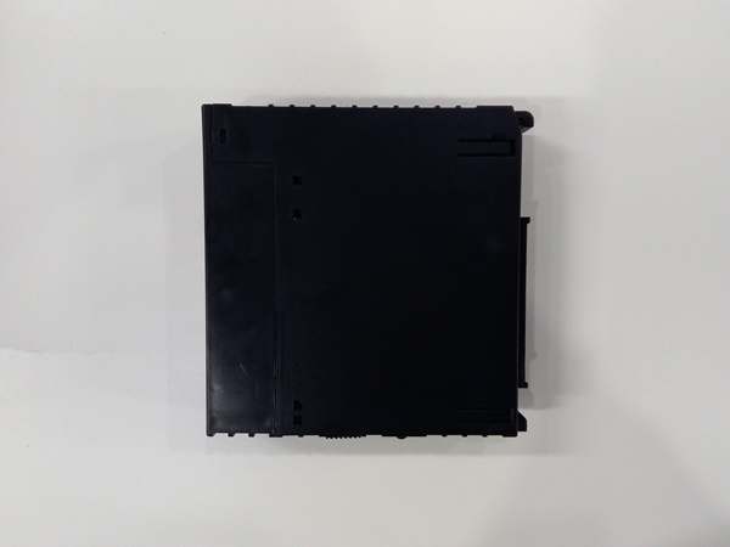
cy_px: 274
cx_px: 365
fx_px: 569
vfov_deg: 51.4
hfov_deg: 65.3
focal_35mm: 27
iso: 238
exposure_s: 1/33
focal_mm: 3.79
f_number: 2
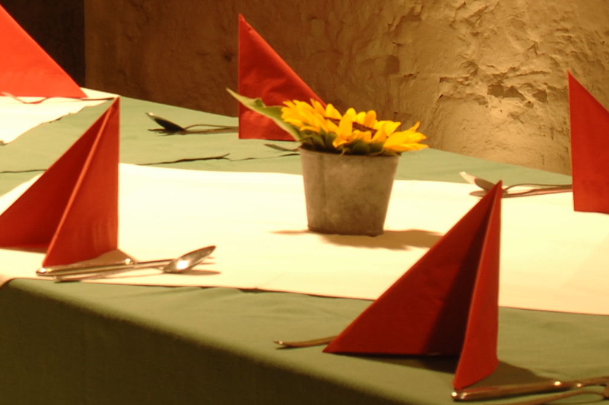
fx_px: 3736
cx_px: -275
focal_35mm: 221
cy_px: -428
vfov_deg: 6.0
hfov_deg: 9.1
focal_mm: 35
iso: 100
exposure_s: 1.6
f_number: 8
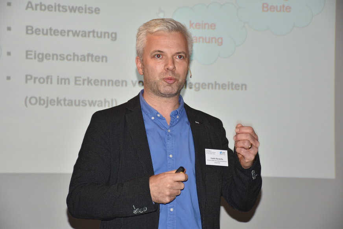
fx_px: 1072
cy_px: 114
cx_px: 172
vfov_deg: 12.2
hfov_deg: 18.2
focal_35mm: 112
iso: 400
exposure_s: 1/60
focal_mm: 75
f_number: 5
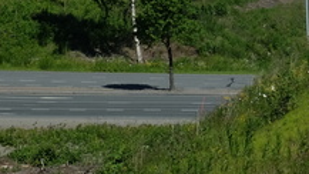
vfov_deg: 6.9
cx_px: 394
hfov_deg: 12.2
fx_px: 1409
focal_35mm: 172
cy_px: -120
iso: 200
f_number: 9
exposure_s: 1/420
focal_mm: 30.2
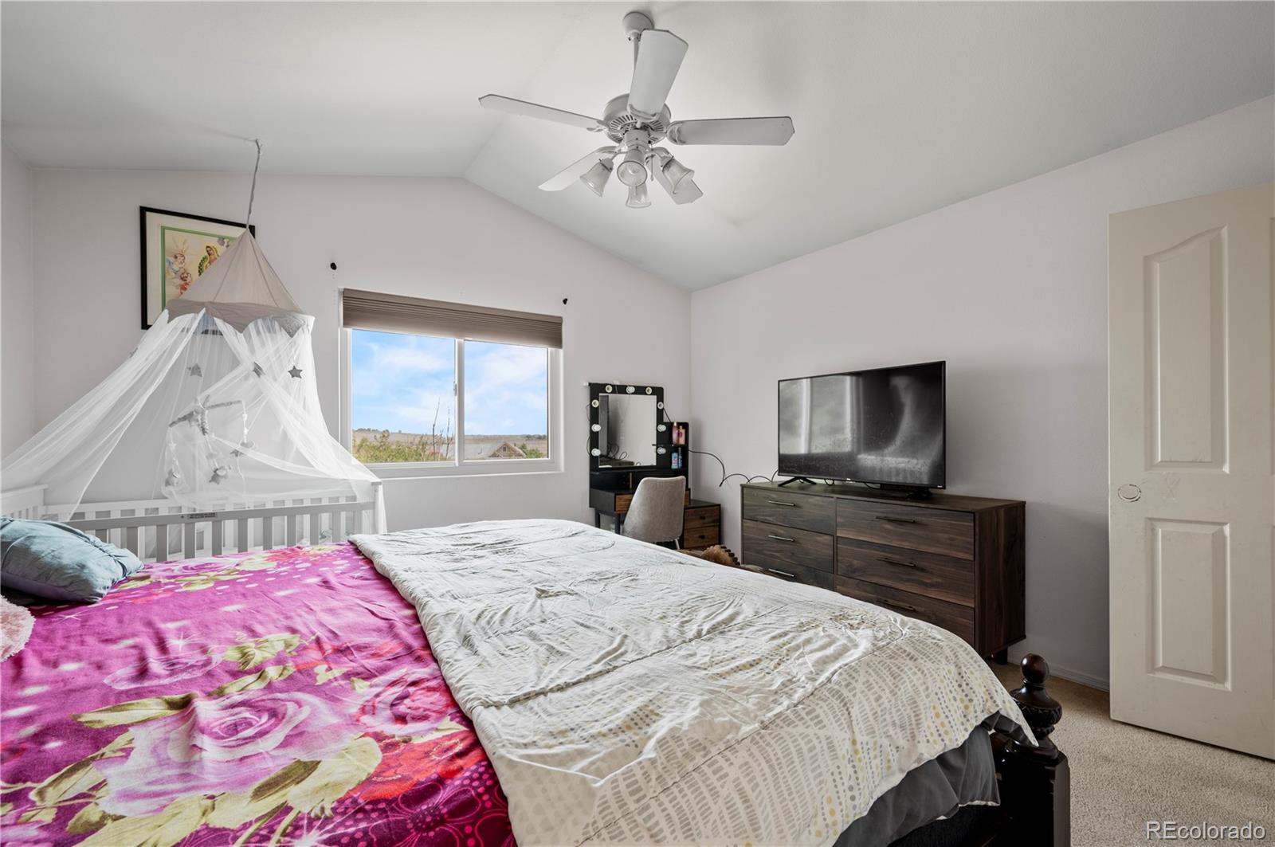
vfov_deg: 77.2
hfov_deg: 100.5
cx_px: 638
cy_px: 424
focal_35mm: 15
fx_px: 531
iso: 100
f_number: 8
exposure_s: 1
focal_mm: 15
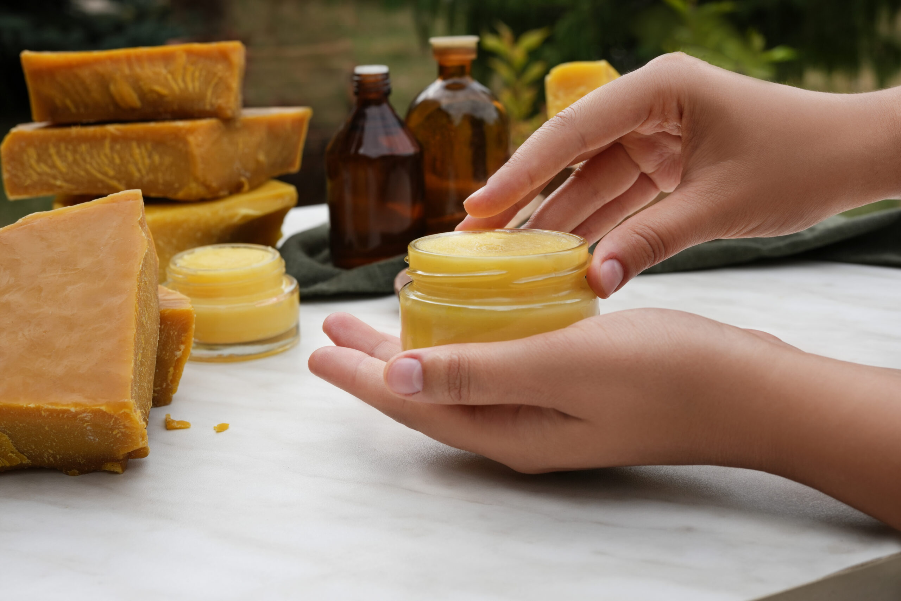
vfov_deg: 27.0
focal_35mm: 50
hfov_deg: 39.6
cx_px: 450
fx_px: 1251
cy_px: 300
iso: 250
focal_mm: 50
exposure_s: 1/320
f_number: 9
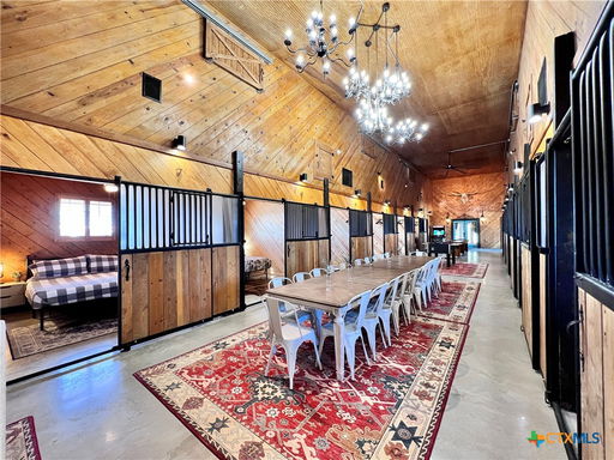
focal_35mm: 13
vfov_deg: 89.9
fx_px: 231
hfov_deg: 106.2
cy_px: 230
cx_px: 307
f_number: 1.8
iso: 200
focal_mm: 1.57
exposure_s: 1/60
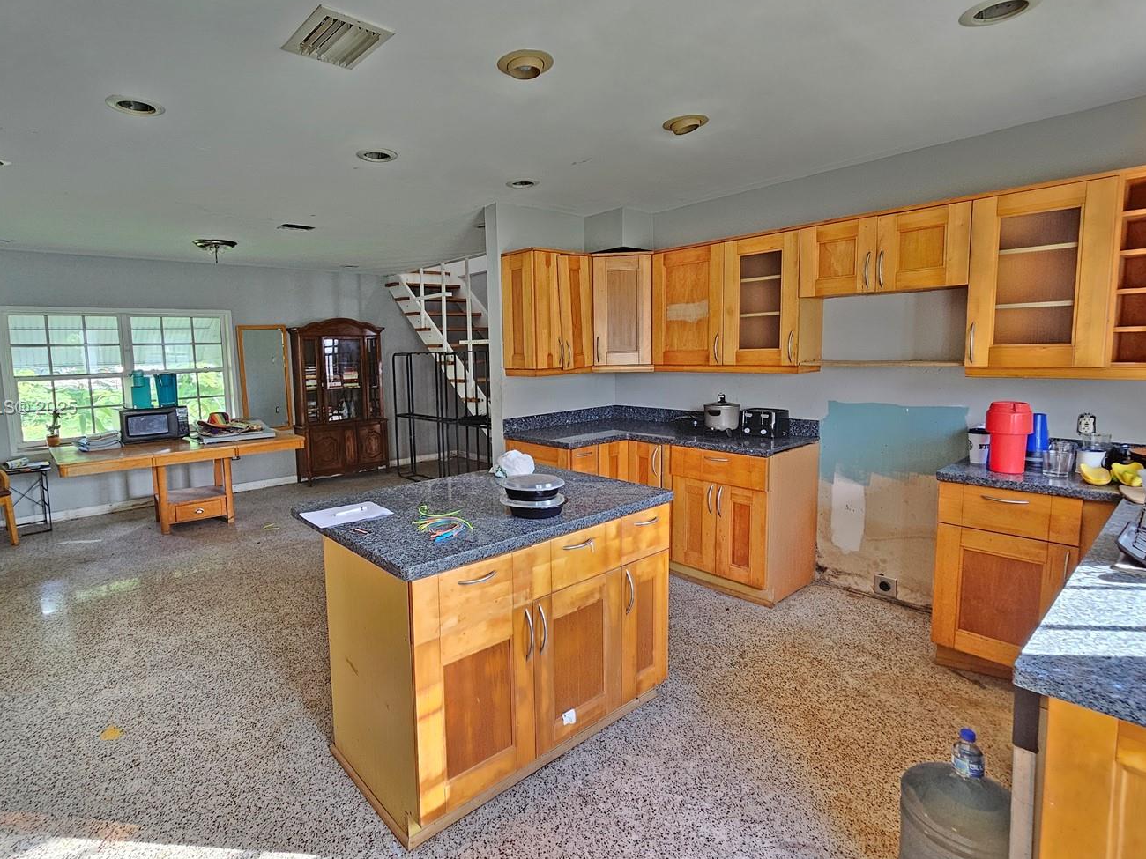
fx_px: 530
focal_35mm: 16
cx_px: 500
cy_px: 409
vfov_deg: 78.1
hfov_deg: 94.0
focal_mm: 2.2
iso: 320
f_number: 2.2
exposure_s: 1/40
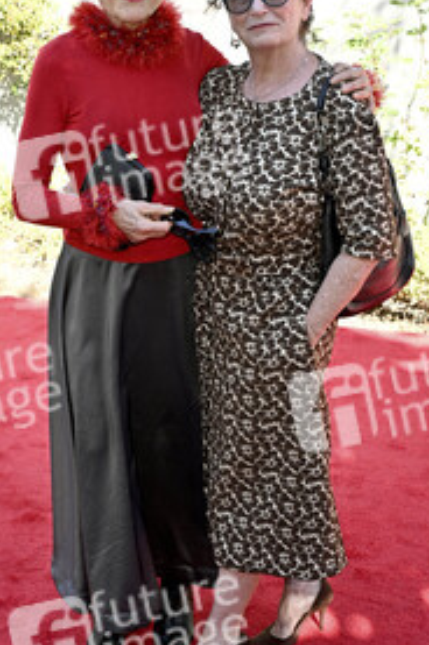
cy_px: 282
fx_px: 932
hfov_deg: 25.9
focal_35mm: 52
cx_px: 196
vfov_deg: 38.2
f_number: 5.6
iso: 500
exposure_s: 1/320
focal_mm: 36
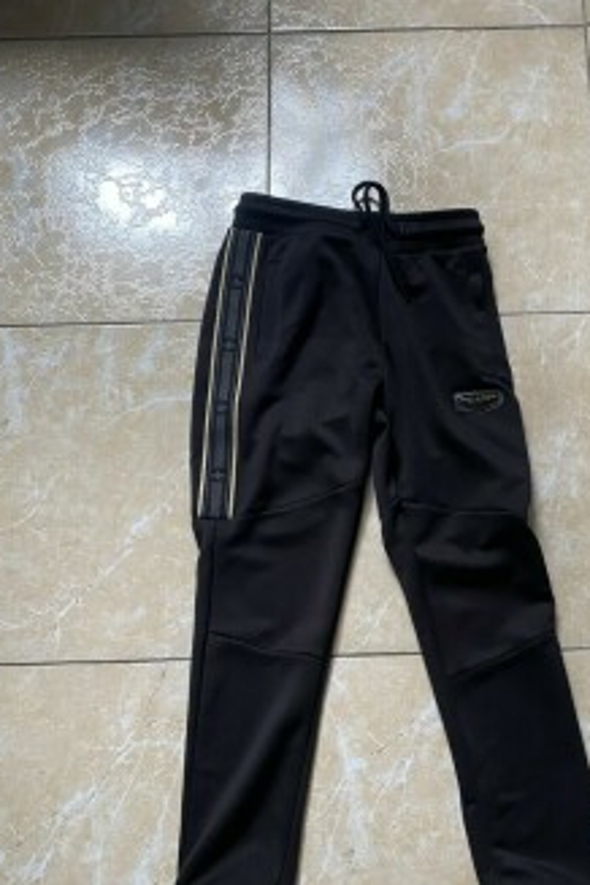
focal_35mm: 38
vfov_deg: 49.7
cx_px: 383
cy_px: 601
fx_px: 934
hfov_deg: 34.8
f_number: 1.8
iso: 125
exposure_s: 1/90
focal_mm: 4.25
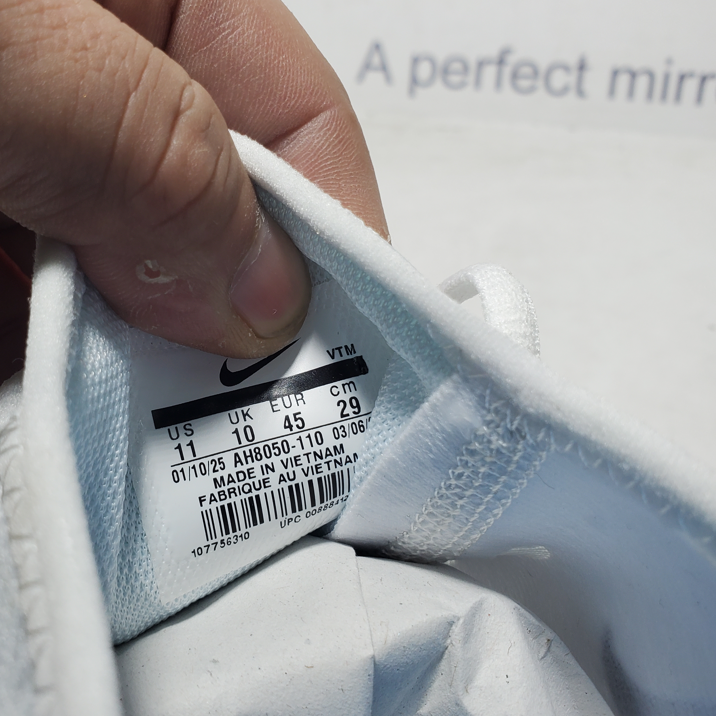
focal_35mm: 37
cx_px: 298
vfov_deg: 44.9
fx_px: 866
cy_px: 322
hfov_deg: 44.8
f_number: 2.4
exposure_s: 1/224
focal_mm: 4.3
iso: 50
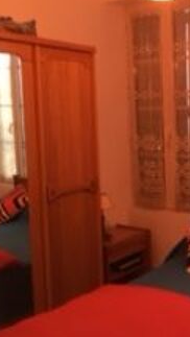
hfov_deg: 23.4
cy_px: 151
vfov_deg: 43.6
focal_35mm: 47
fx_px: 420
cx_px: 225
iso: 125
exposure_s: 1/17
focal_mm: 4.15
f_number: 2.2
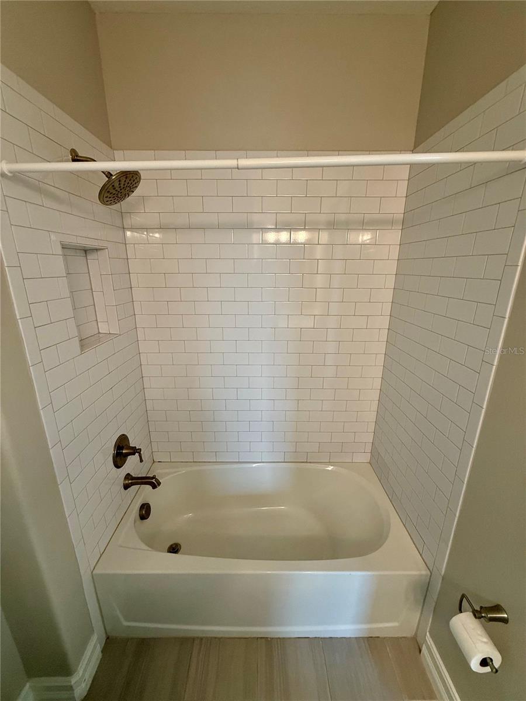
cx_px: 263
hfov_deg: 85.7
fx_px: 284
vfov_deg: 102.1
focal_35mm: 14
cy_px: 350
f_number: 2.2
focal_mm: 2.22
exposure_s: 1/120
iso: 250
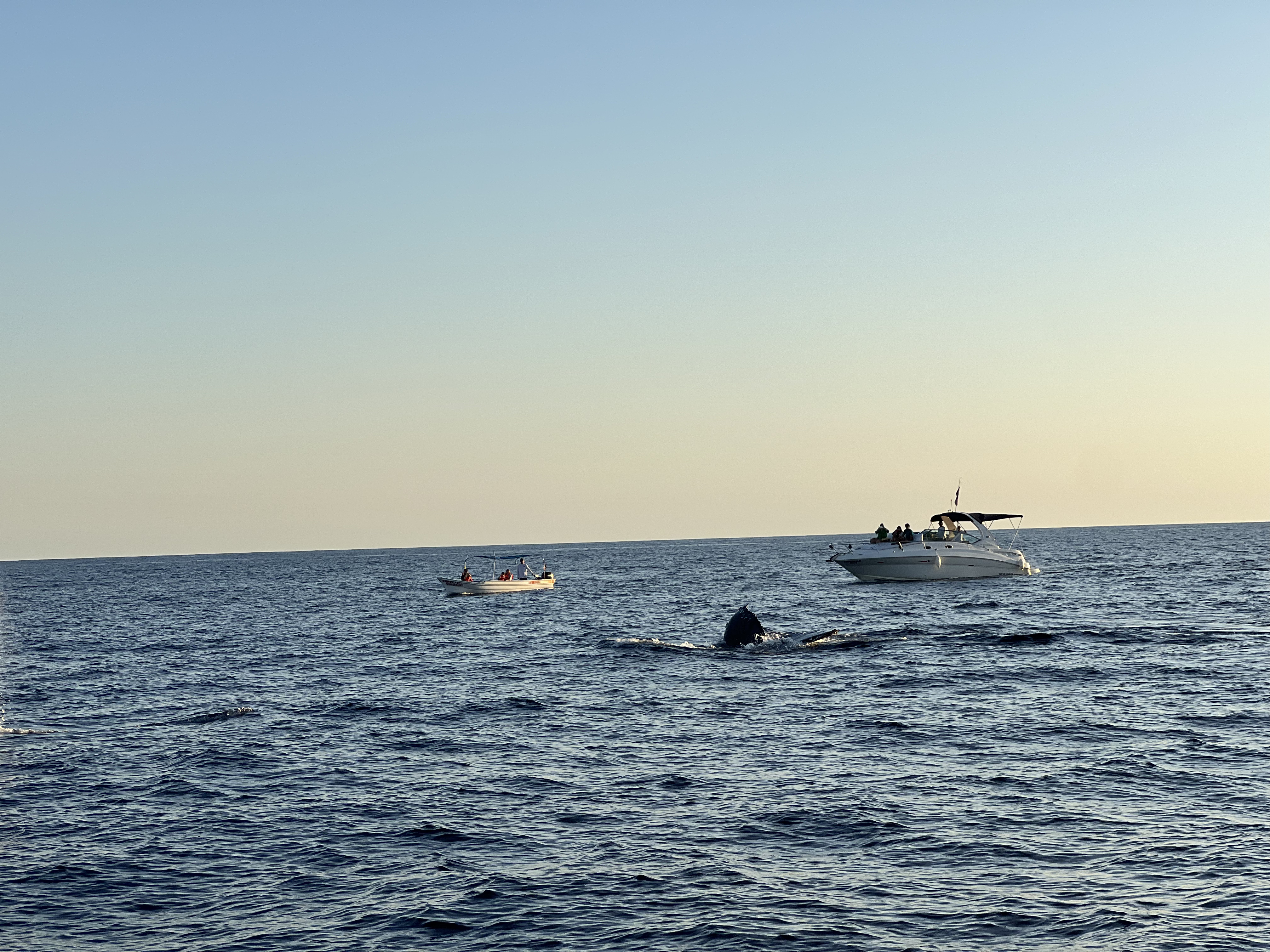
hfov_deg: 25.3
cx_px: 635
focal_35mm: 77
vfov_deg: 19.1
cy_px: 476
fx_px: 2825
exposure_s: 1/752
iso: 32
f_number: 2.8
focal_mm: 9
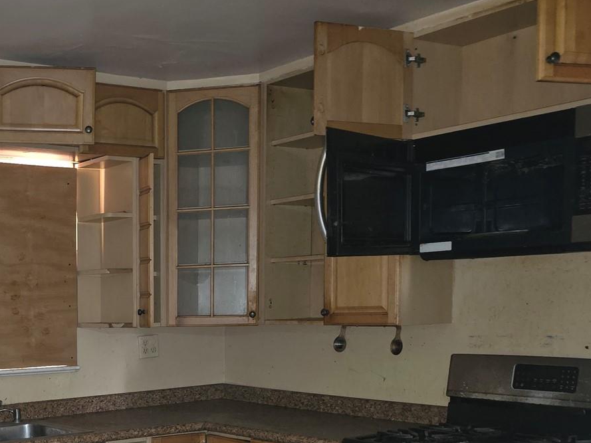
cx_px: 52
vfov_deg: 26.5
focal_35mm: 53
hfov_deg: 34.1
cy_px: 412
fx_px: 905
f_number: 1.7
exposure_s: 1/12
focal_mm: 6.3
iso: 250
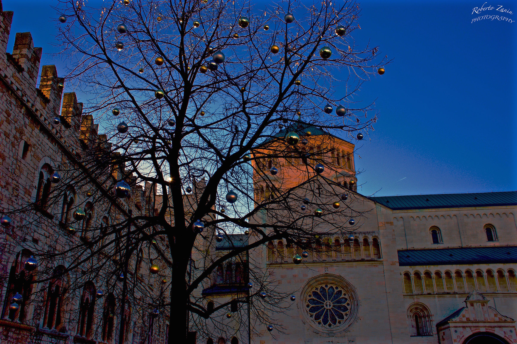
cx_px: 258
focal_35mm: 34
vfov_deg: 38.4
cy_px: 172
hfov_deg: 55.1
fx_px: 495
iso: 100
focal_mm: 23
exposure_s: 1/60
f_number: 13
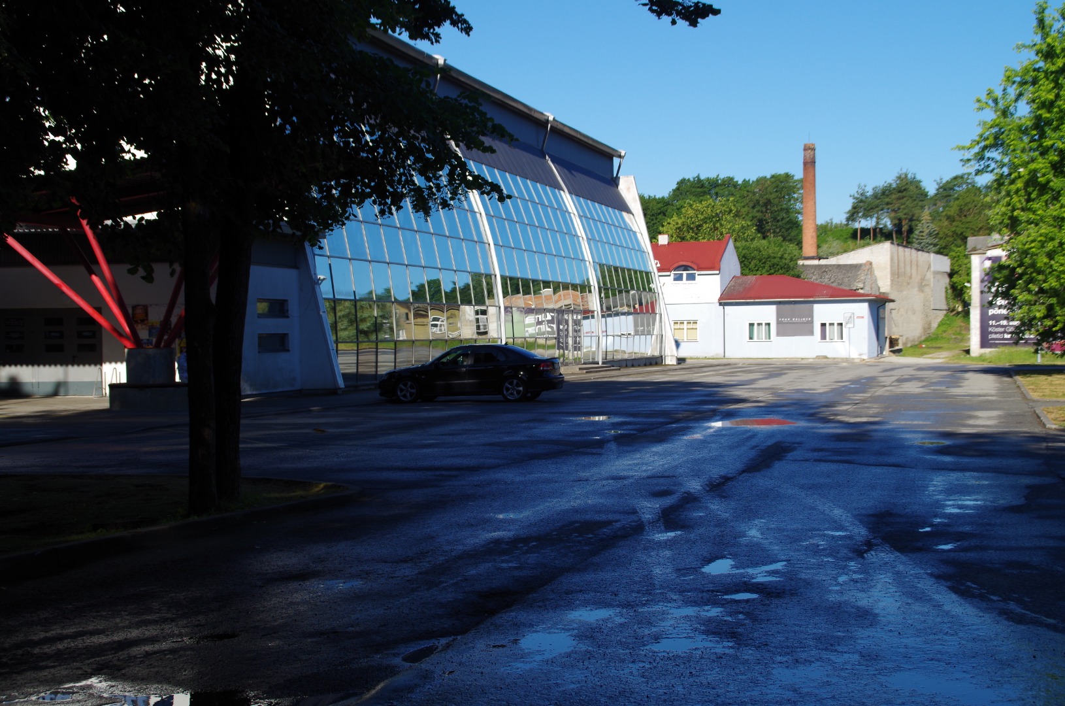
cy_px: 353
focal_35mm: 60
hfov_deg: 33.5
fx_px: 1772
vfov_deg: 22.5
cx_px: 532
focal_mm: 40
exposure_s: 1/320
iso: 100
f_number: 7.1
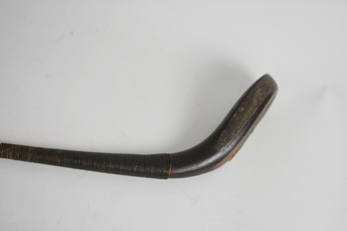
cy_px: 116
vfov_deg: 21.6
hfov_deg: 31.9
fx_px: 607
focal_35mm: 63
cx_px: 174
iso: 200
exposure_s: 1/125
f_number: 5.6
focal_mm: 42
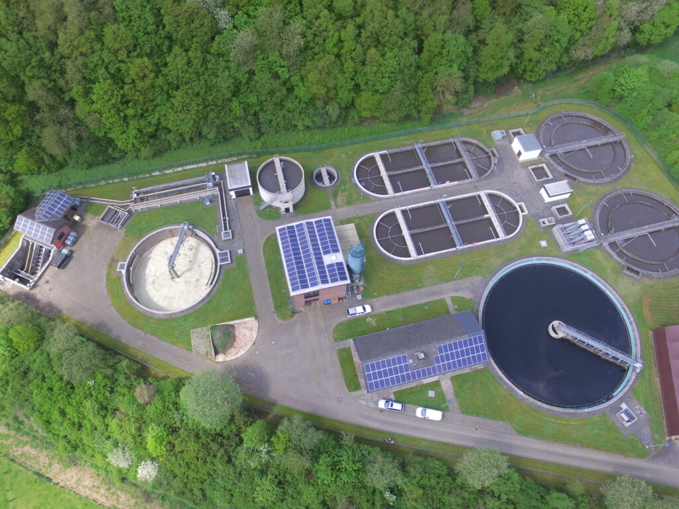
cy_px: 254
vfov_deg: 66.0
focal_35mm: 20
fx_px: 392
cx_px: 340
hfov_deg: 81.7
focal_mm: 3.61
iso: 100
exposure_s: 1/351
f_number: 2.8
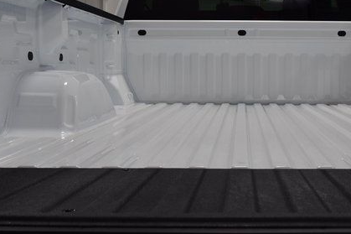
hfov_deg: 35.8
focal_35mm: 55
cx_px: 244
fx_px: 536
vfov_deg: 24.6
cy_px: 106
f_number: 7.1
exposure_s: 1/40
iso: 400
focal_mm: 24
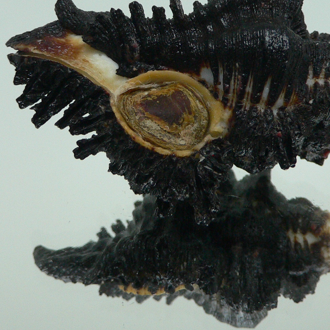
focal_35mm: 56
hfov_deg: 30.5
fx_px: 604
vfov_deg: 30.3
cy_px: 111
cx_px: 180
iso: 200
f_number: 2.8
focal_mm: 4.6
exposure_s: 1/60
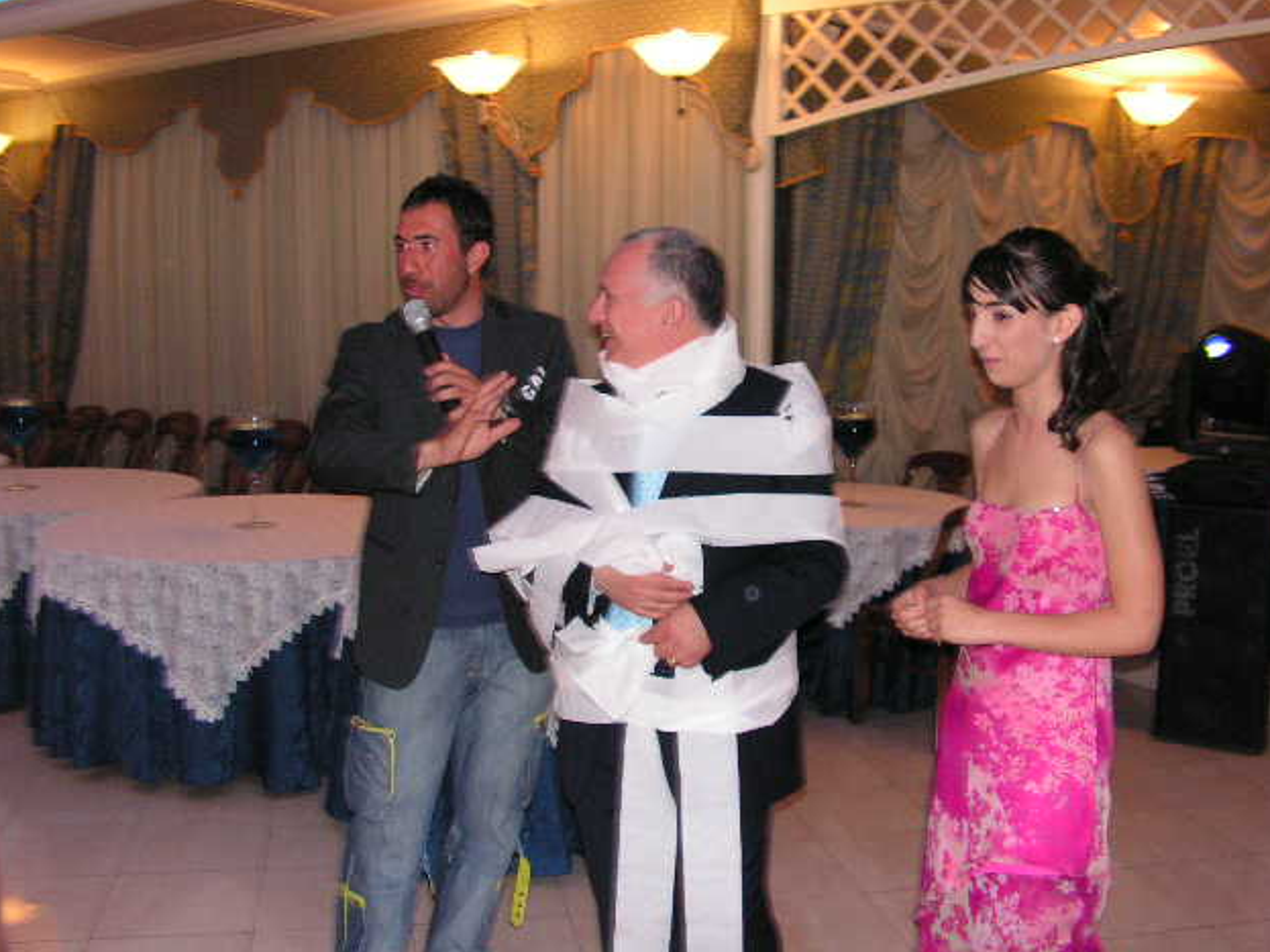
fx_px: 1357
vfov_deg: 38.7
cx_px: 644
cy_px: 467
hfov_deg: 50.1
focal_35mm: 37
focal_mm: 6
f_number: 3.2
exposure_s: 1/40
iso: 200
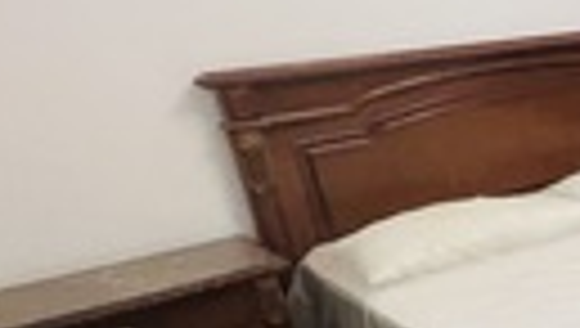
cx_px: 928
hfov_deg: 26.0
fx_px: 770
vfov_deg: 24.0
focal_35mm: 50
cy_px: 218
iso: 400
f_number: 1.8
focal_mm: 1.57
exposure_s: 1/50
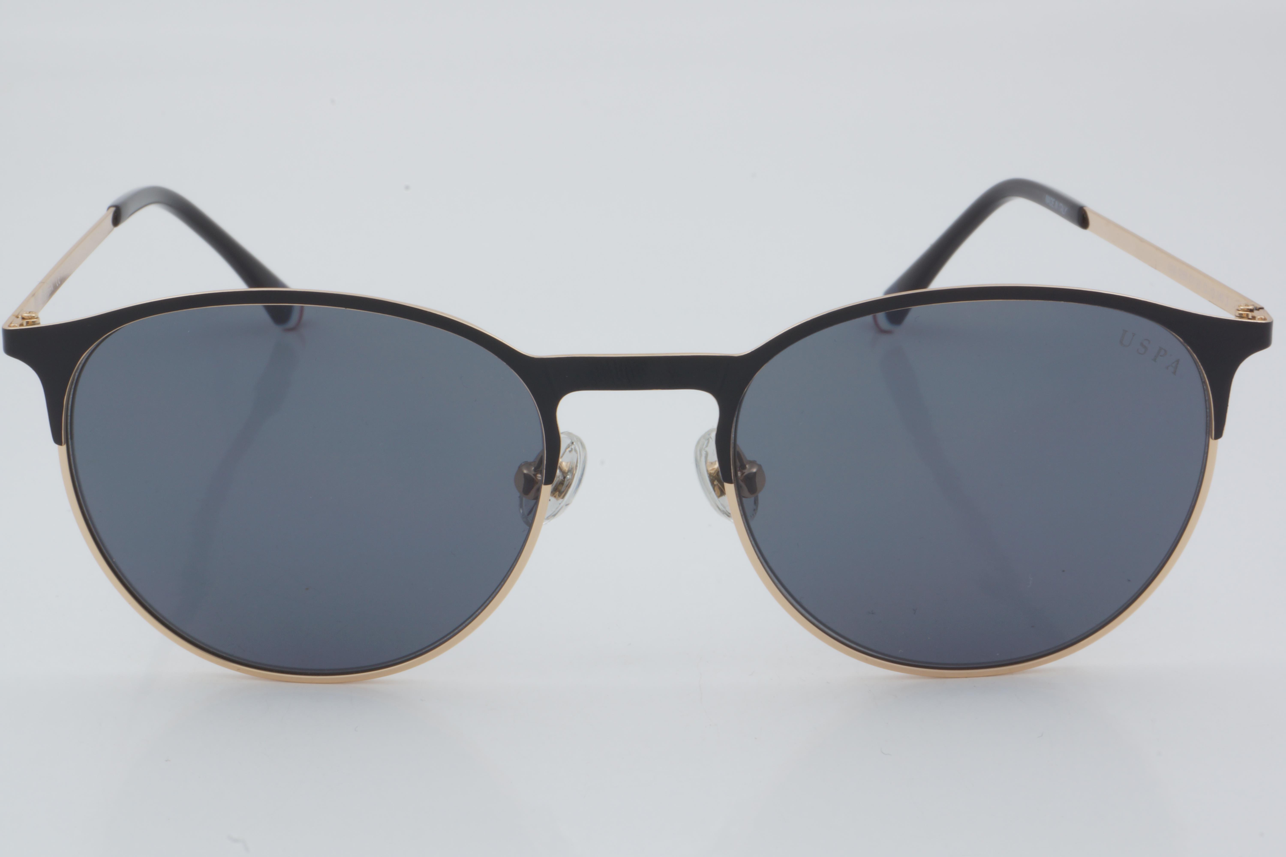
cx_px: 643
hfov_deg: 24.6
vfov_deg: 16.6
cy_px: 428
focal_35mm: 82
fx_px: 2947
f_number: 32
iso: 100
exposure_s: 1/3
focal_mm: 55
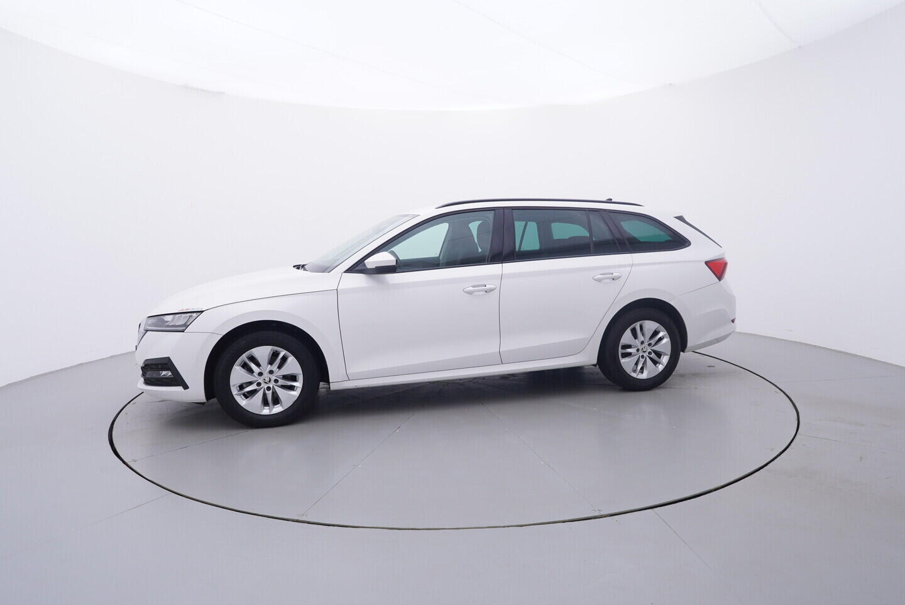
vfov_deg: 56.2
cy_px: 302
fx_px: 566
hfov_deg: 77.3
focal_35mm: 22
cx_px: 452
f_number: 5
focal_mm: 15
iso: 200
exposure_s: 1/80
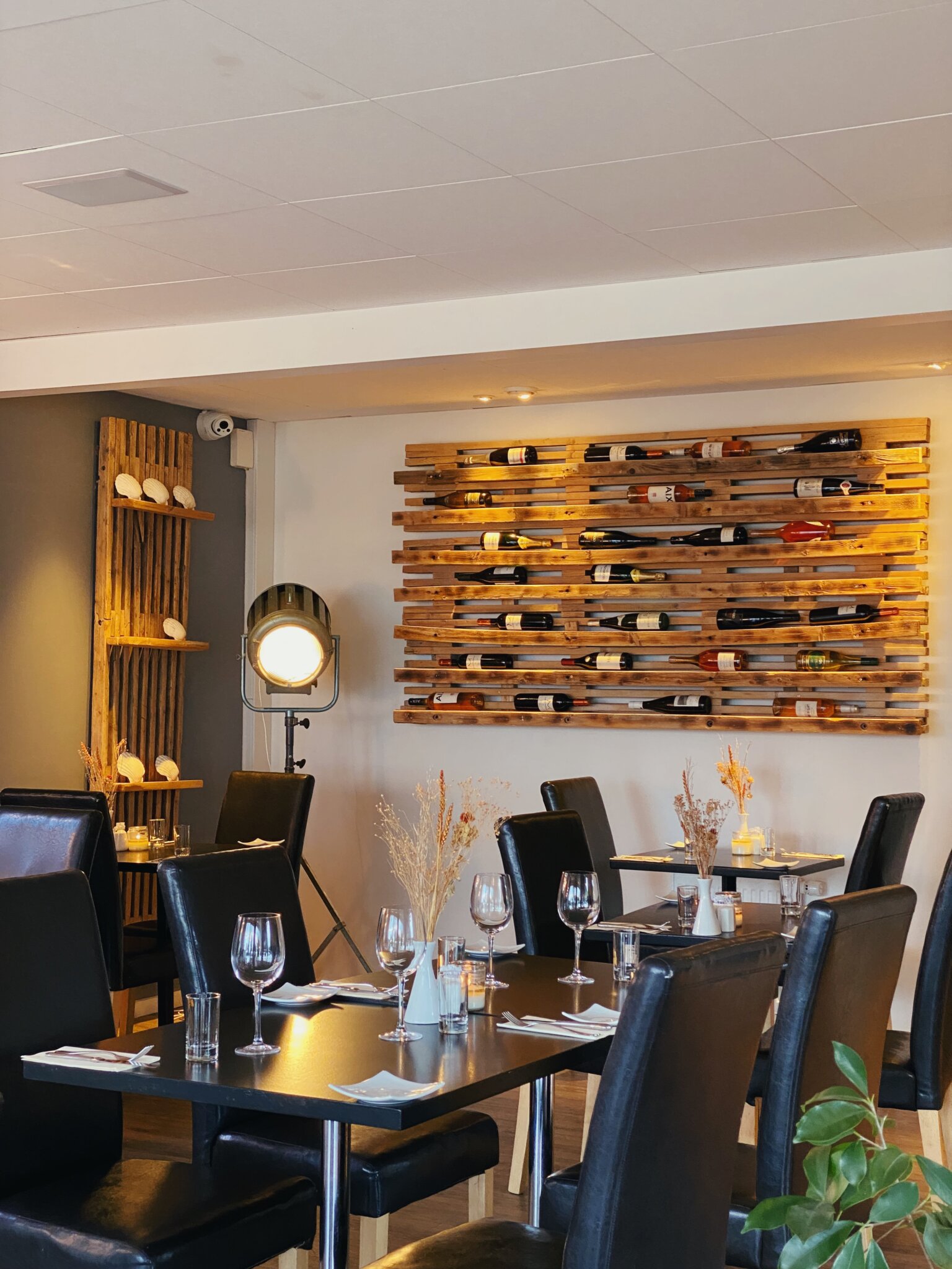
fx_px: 1907
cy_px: 634
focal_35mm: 52
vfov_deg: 36.8
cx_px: 476
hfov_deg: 28.0
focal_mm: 6
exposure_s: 1/50
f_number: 2
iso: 200
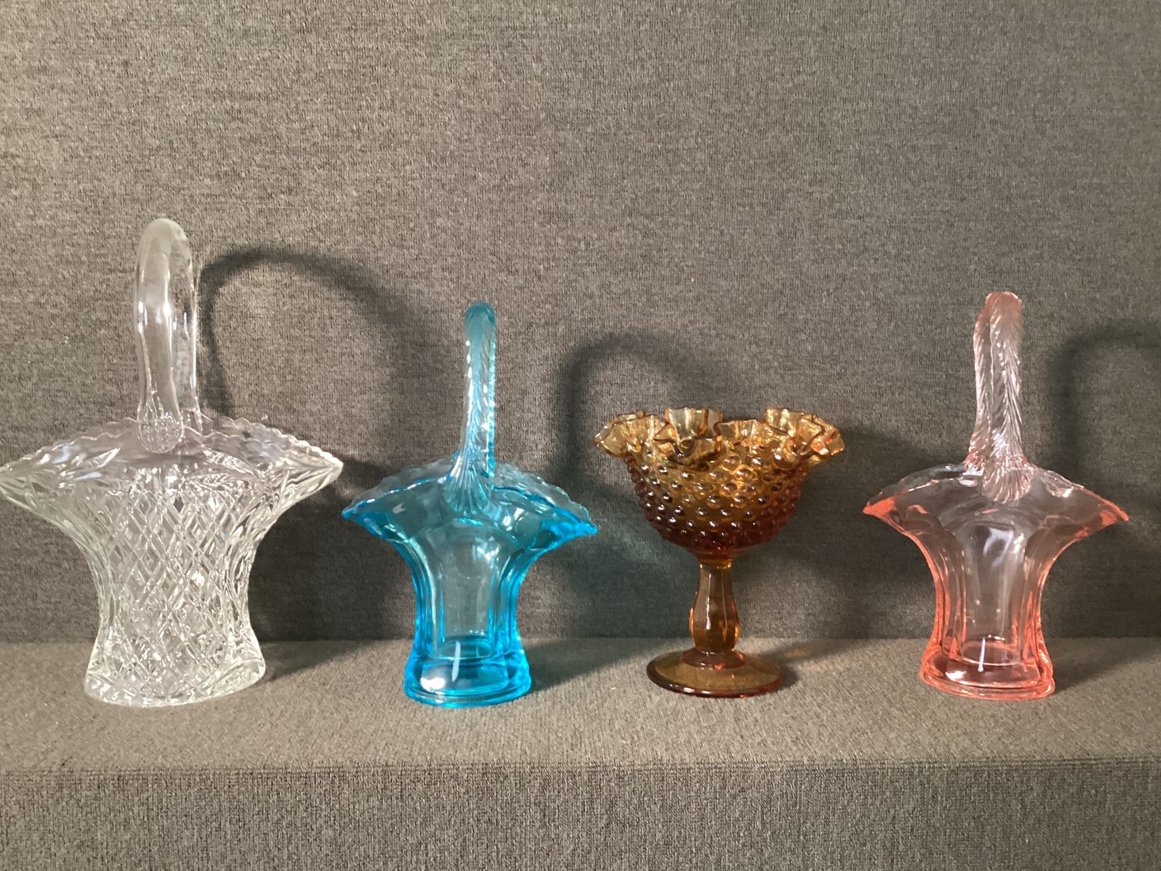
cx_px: 569
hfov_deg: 56.8
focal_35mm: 32
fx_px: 1073
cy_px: 434
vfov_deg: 44.2
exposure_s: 1/30
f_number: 2.4
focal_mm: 3.3
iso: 320
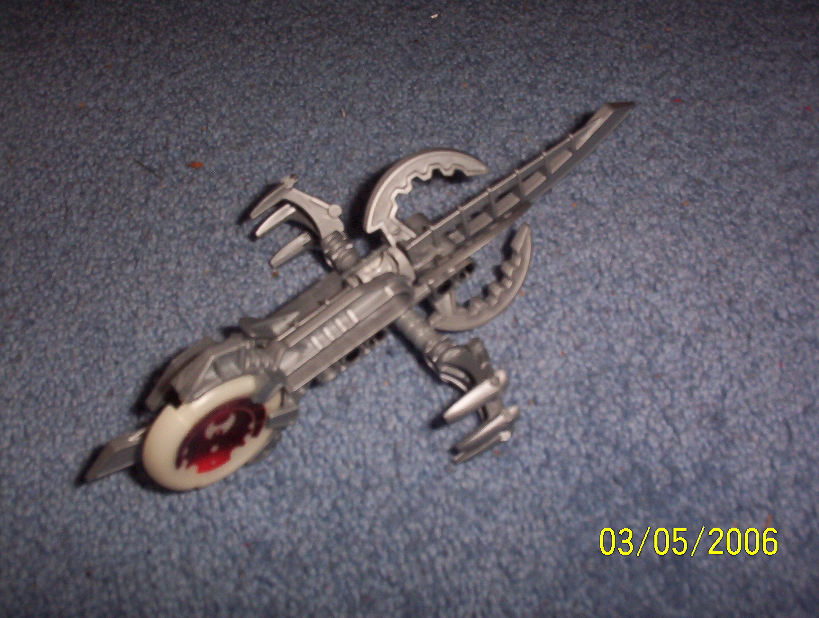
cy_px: 309
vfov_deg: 37.0
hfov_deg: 47.8
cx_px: 410
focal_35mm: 39
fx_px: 925
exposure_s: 1/30
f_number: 4.5
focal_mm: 6
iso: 140
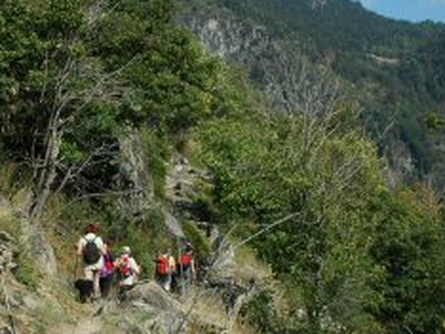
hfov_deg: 22.5
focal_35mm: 86
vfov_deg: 17.2
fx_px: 1107
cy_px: 213
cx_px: 118
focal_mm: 28
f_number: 11
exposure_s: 1/200
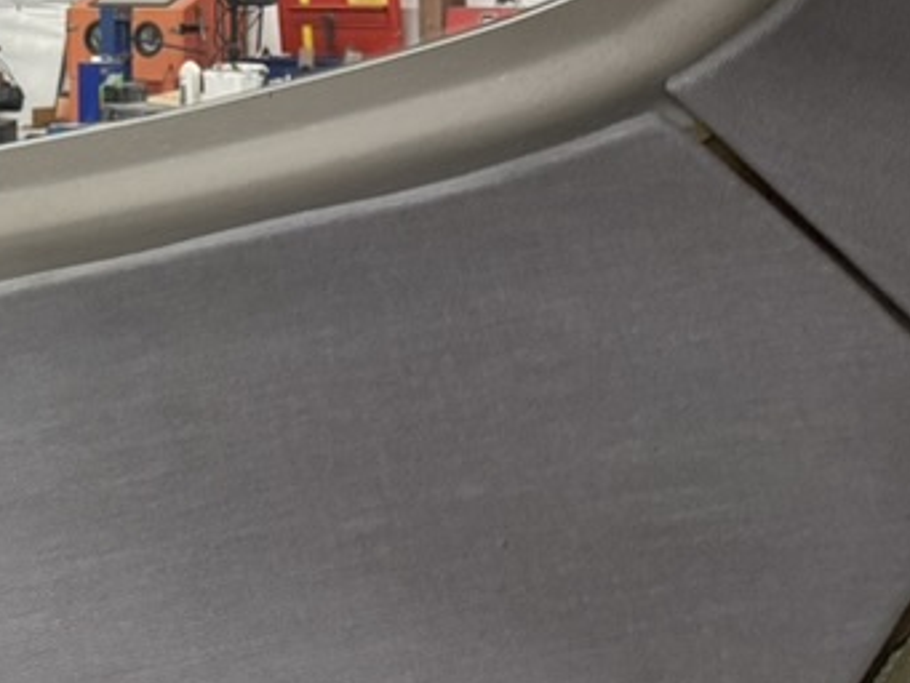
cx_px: -200
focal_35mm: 72
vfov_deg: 19.7
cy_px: -51
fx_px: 1893
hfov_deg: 24.3
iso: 250
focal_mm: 6.76
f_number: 1.78
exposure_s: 1/60
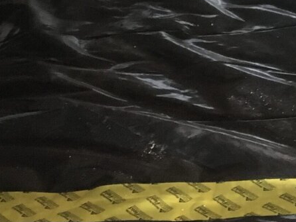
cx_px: 300
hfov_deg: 20.8
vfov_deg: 15.3
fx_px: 779
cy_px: -86
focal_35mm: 91
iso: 320
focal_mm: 4.15
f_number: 2.2
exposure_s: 1/15
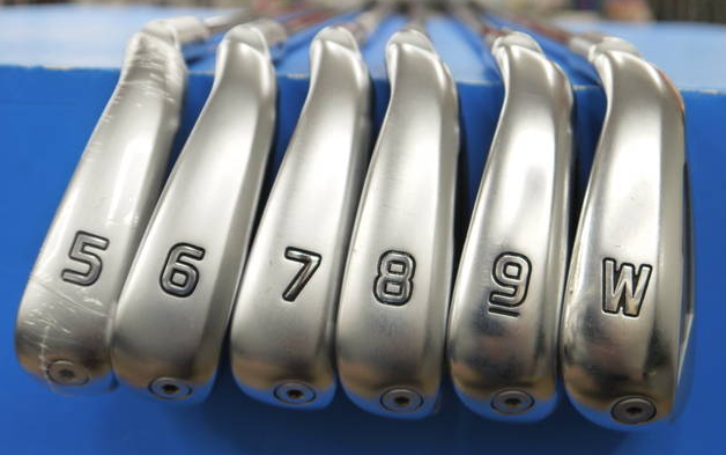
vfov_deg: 24.0
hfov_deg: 37.5
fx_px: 1069
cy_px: 236
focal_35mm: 54
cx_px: 361
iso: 200
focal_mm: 25
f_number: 4.6
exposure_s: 1/60
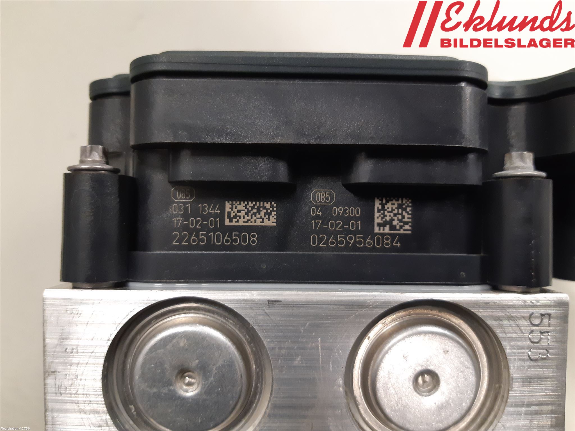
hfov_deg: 67.3
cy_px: 216
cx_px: 288
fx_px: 432
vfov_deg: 53.1
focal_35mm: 26
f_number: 1.7
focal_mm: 3.93
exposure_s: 1/33
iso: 250
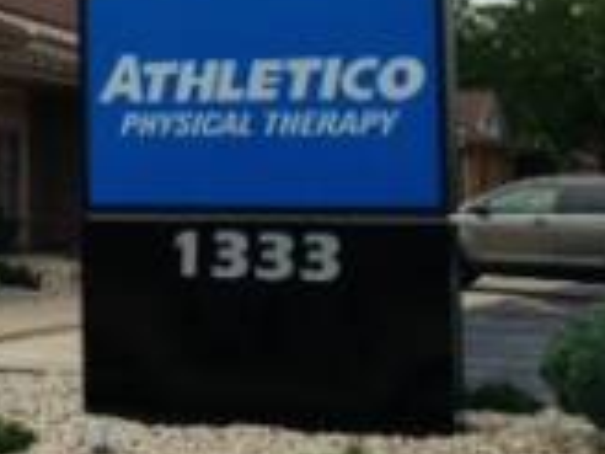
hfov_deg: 14.5
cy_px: 74
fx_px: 2132
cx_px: -439
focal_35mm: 122
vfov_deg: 12.1
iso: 50
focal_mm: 4.12
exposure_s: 1/1808
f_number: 2.4
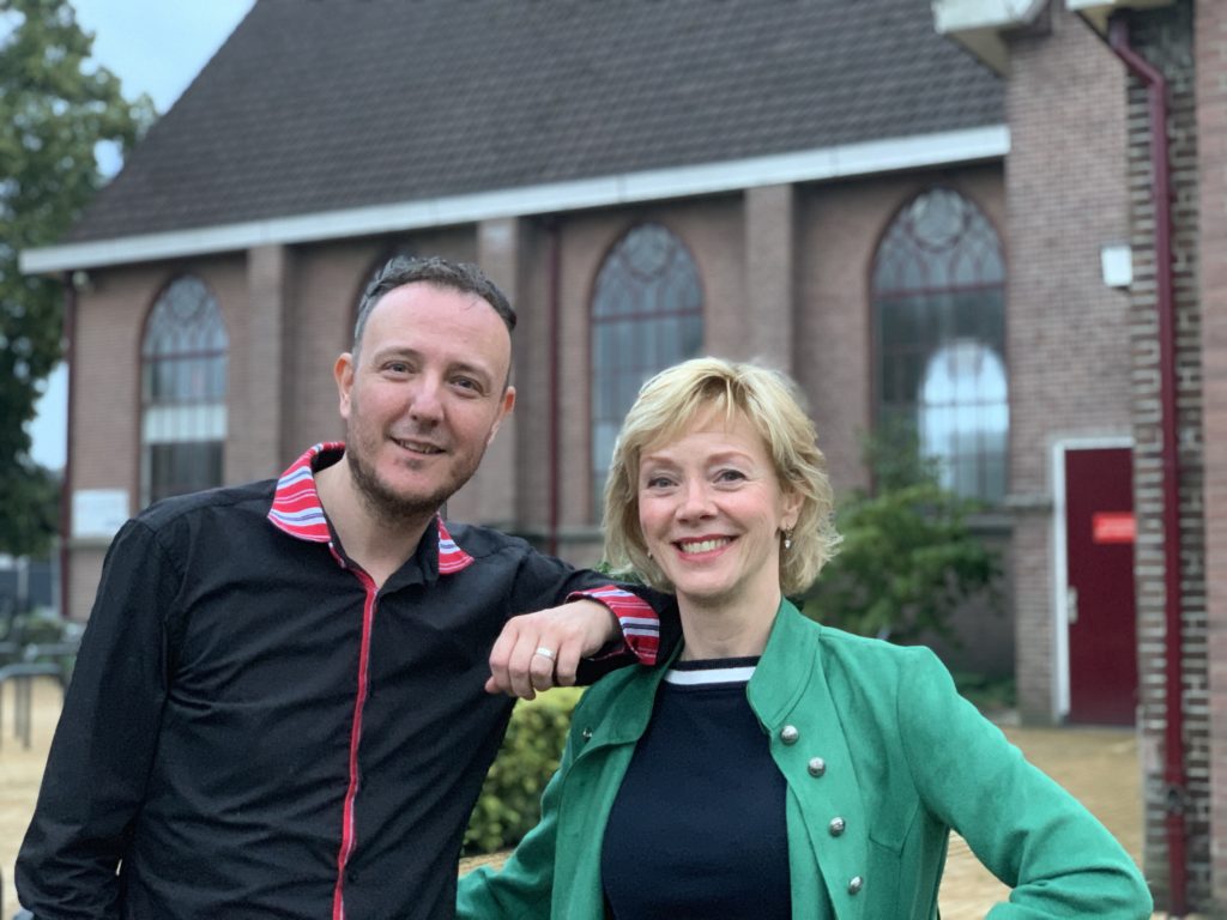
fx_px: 1843
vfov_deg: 28.0
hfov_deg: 36.8
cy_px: 460
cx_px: 614
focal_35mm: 52
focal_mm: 6
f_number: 2.4
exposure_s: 1/43
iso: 400
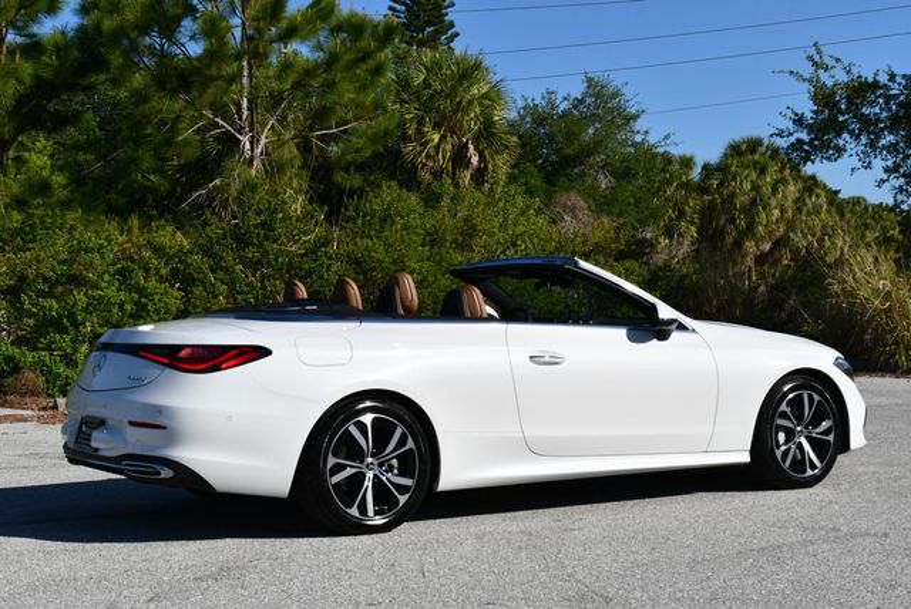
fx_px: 1520
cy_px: 304
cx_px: 456
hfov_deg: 33.4
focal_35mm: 60
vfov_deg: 22.7
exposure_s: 1/400
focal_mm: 30
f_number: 9
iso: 100
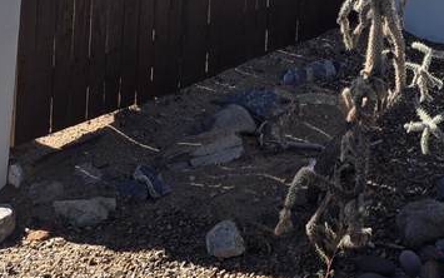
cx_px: 535
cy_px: -265
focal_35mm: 88
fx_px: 1065
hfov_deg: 21.8
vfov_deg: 13.0
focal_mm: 5.4
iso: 25
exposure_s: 1/900
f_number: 1.8
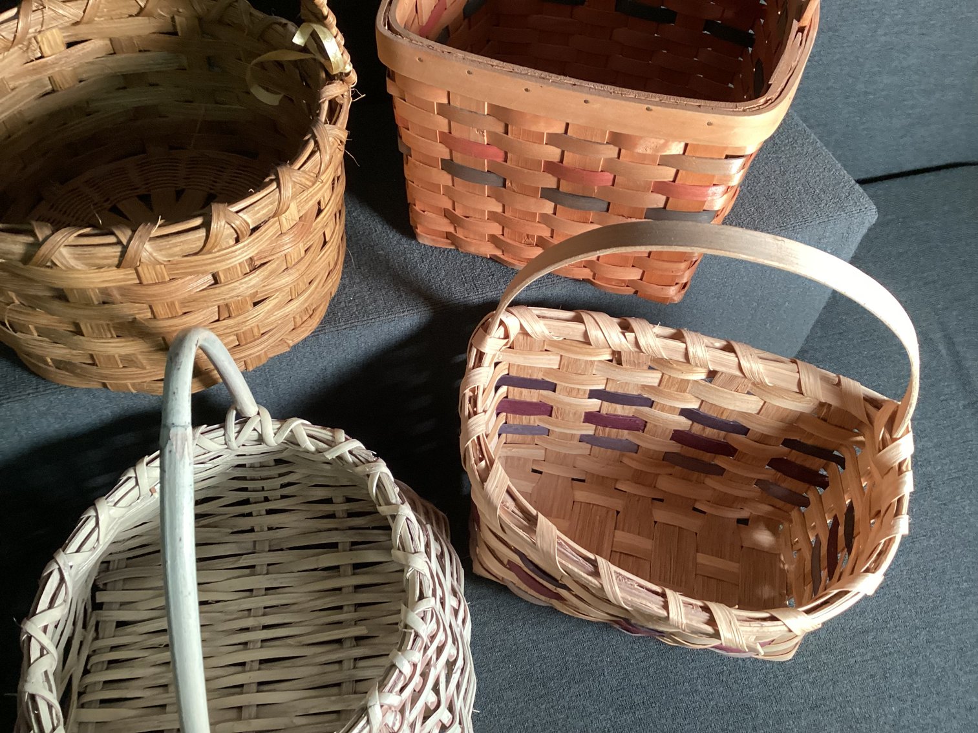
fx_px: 876
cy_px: 366
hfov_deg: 58.3
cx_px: 489
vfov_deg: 45.4
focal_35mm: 31
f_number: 2.4
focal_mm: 3.3
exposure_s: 1/60
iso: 250
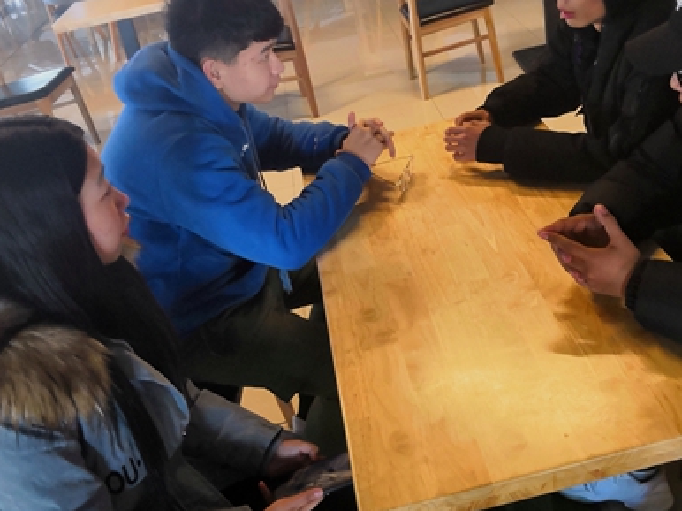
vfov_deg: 34.3
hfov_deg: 44.7
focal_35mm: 42
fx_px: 827
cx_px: 387
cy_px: 225
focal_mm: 3.95
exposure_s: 1/25
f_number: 1.8
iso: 640
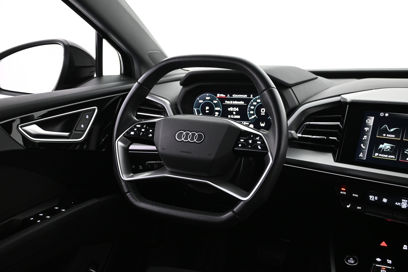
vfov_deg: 39.1
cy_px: 136
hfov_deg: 56.1
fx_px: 382
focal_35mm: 34
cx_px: 204
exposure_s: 1/25
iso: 1600
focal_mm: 22.5
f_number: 4
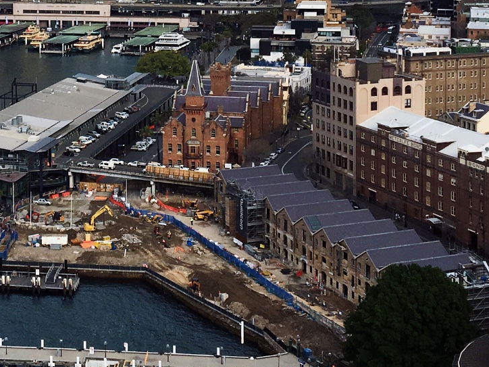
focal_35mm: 82
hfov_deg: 23.7
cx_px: 140
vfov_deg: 17.5
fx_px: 1158
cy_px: -18
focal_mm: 4.15
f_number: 2.2
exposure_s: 1/1012
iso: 25
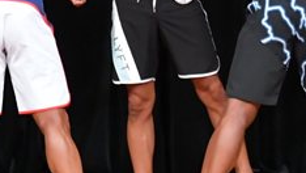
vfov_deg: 1.6
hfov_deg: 2.8
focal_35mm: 781
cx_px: 39
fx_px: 6341
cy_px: 33
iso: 5000
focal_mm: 150
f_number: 5.6
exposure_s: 1/400
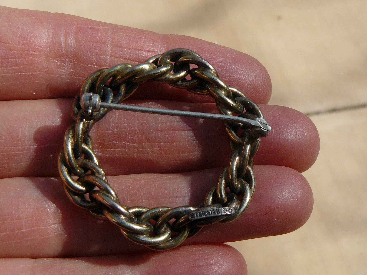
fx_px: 594
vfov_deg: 26.1
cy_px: 138
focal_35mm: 56
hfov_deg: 34.3
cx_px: 184
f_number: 5.6
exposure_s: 1/500
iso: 100
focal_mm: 6.2
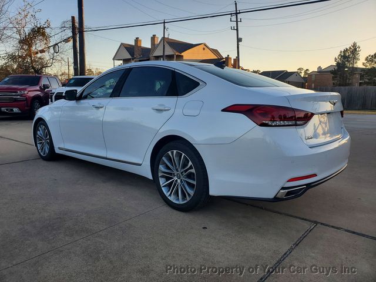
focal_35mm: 26
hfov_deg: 67.3
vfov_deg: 53.1
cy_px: 141
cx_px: 188
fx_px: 282
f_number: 2.4
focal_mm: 4.3
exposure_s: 1/488
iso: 50
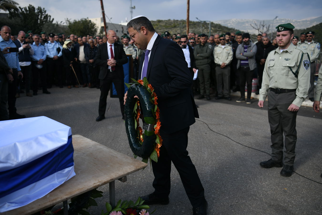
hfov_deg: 57.2
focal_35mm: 33
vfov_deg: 40.0
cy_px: 109
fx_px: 295
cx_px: 160
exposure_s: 1/1600
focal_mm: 32
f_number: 3.2
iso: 125
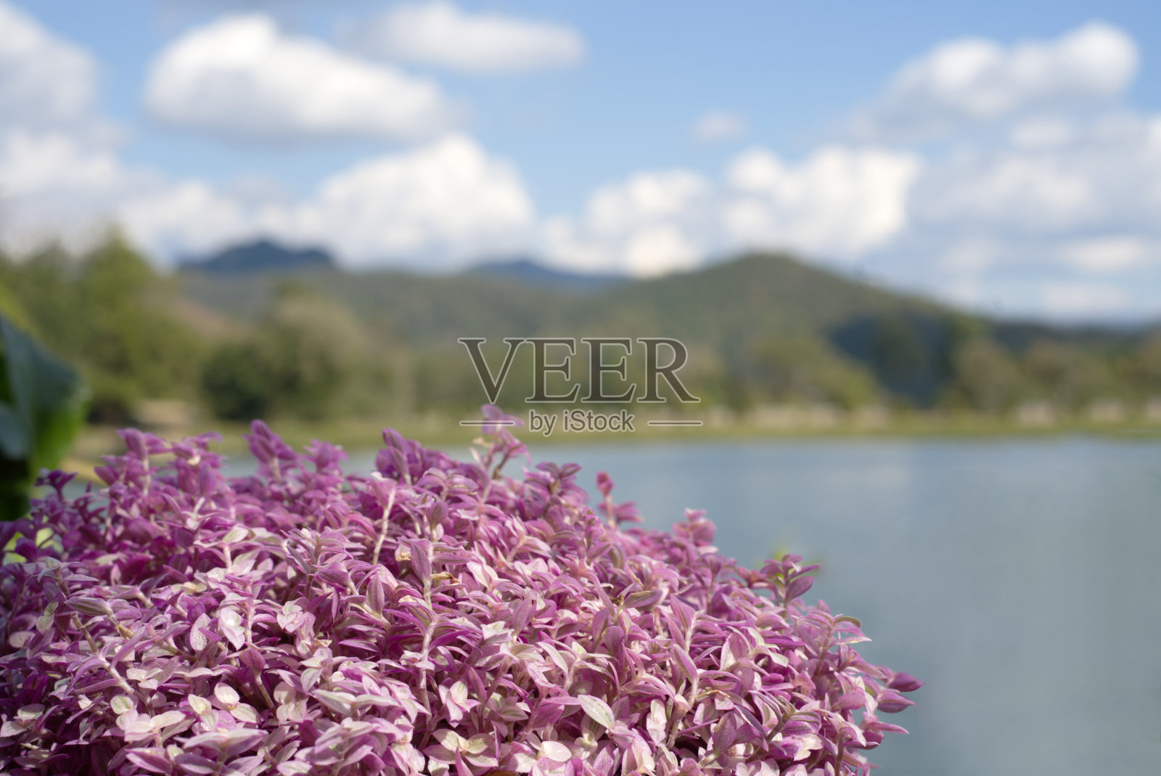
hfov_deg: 39.6
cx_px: 580
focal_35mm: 50
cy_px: 388
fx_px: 1613
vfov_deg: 27.0
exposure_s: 1/250
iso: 100
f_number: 8
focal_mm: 50
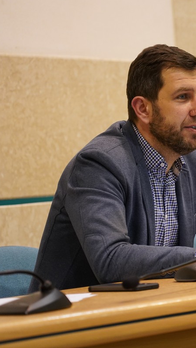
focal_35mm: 166
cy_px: 173
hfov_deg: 7.2
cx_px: 252
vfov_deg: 13.0
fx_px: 1534
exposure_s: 1/125
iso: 3200
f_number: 4
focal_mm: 105
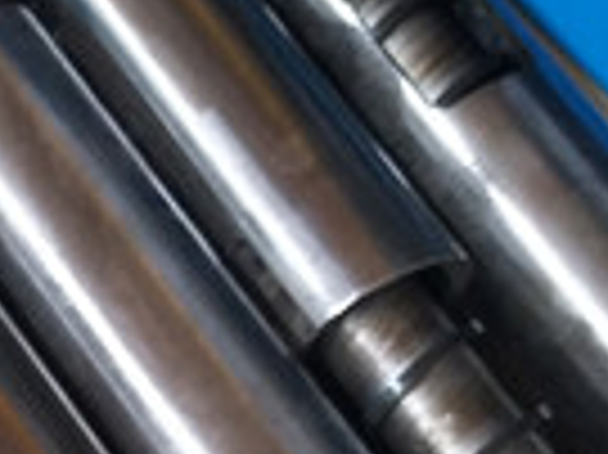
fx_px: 2527
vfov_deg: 9.8
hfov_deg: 12.1
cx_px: -635
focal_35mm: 144
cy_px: 778
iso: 125
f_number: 2
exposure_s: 1/50
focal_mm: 3.88
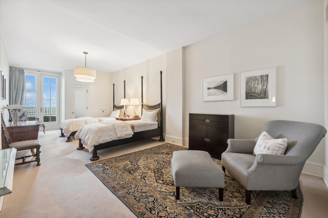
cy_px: 109
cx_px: 164
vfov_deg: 81.1
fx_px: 127
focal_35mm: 14
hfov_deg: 104.3
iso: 100
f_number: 10
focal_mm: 14
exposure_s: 1/2
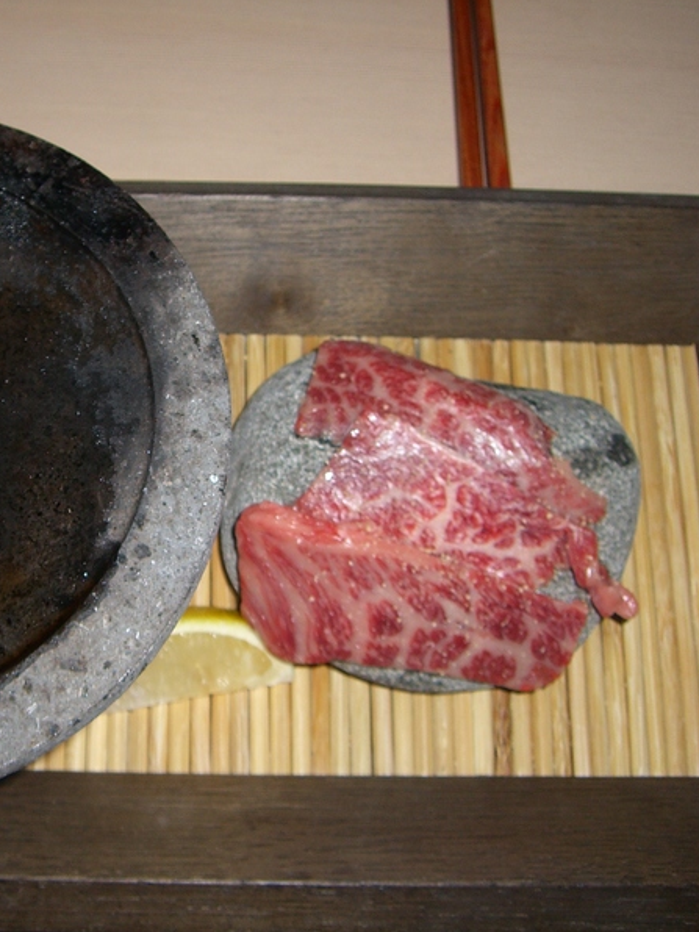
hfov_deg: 28.2
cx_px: 178
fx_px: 1373
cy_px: 466
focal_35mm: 51
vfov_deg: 37.5
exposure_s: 1/60
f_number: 2.7
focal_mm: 6.2
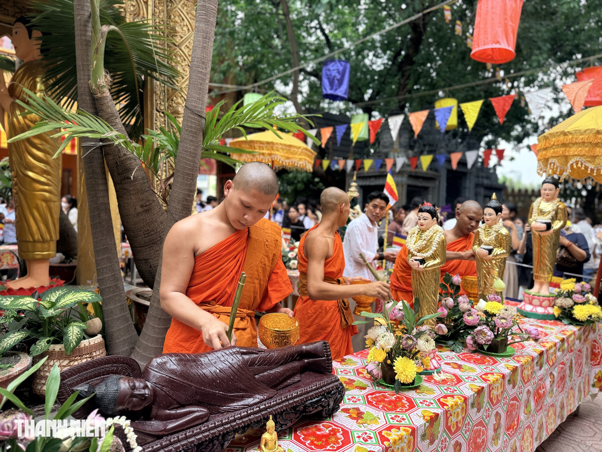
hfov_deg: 71.6
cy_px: 226
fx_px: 417
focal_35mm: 24
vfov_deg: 56.8
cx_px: 301
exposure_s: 1/555
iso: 100
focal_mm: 6.76
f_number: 1.78
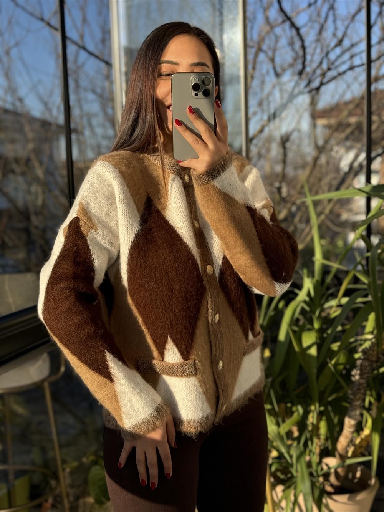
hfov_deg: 30.3
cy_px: 256
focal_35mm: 48
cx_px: 192
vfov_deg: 39.7
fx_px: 710
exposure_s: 1/598
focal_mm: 6.76
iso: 64
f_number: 1.78
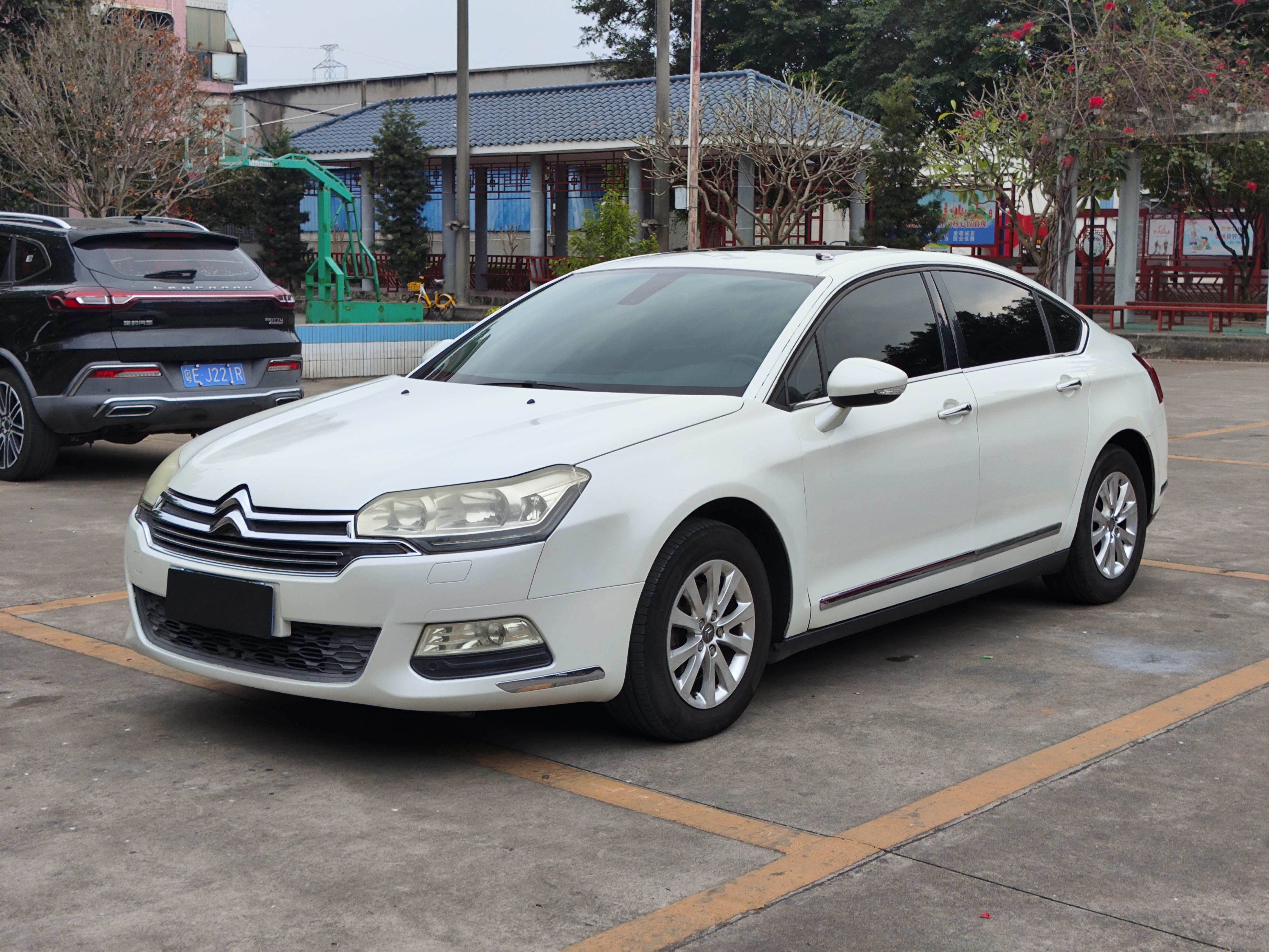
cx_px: 634
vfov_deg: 56.9
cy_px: 476
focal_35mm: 24
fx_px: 880
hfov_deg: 71.6
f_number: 1.8
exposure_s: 1/611
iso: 50
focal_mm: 4.68
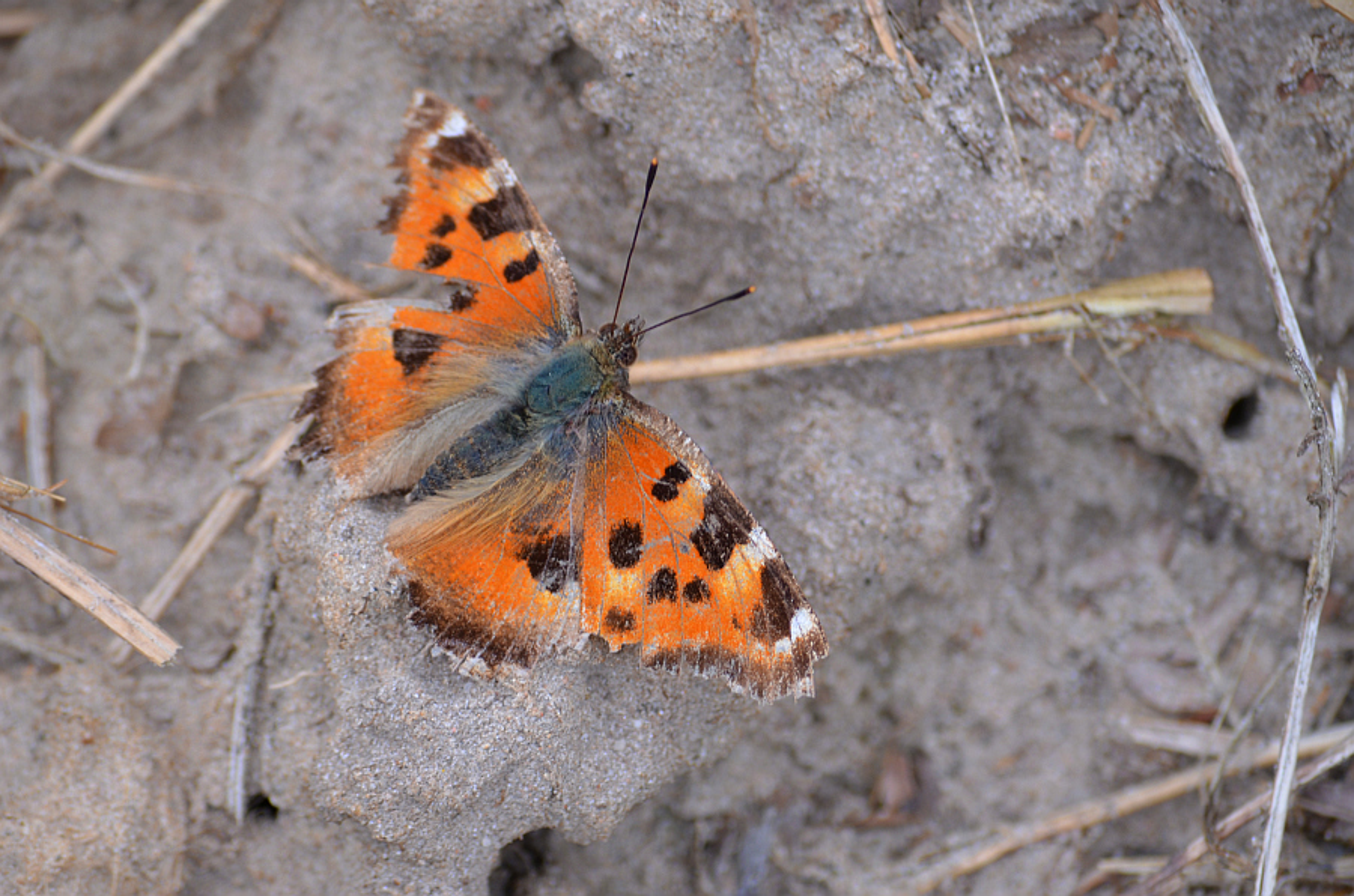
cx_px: 677
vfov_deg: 4.6
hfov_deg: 6.9
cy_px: 448
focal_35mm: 300
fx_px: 11259
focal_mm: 200
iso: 160
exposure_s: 1/125
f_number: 8
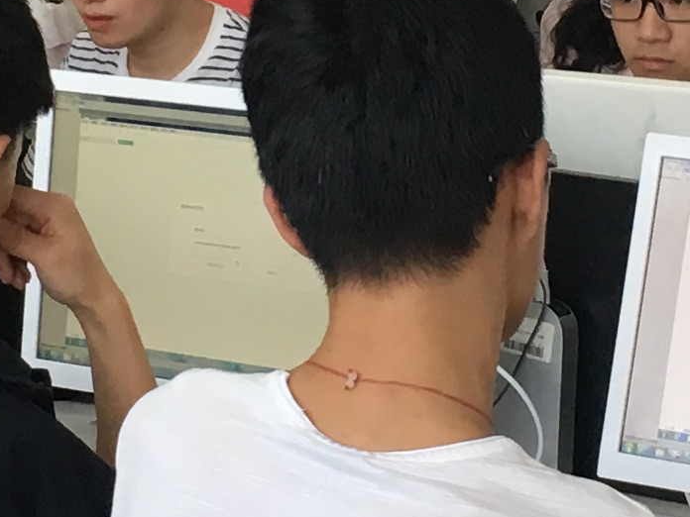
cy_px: -54
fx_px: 3349
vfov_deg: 8.8
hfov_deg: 11.8
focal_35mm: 168
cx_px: 325
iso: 40
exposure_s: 1/33
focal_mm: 4.15
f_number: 2.2
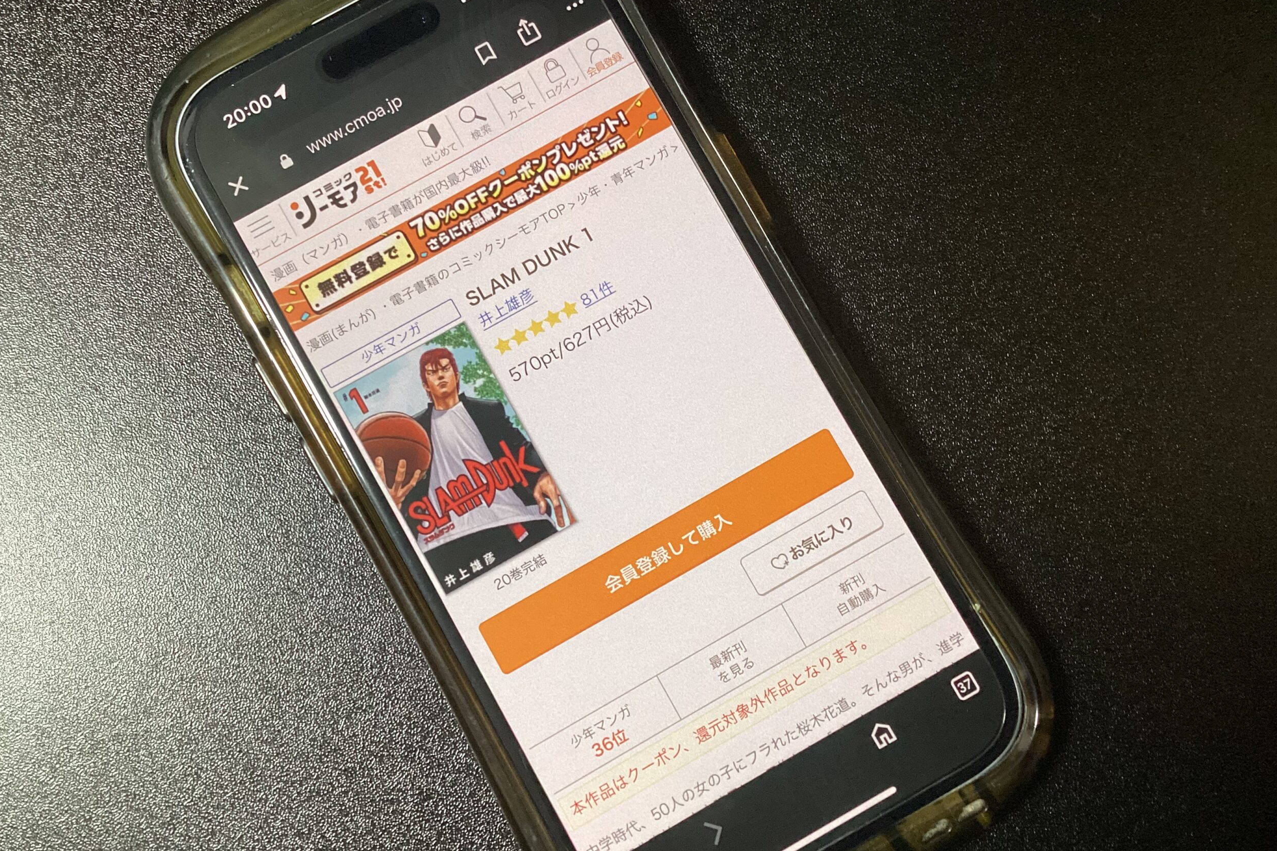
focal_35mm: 33
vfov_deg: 39.9
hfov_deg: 57.2
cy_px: 468
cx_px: 624
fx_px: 1170
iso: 250
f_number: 2.4
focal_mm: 3.3
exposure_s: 1/60
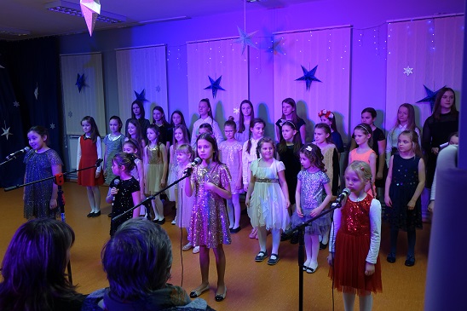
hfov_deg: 61.9
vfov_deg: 43.6
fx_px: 389
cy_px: 156
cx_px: 234
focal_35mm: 30
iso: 400
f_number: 2.8
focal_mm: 11.13
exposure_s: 1/40
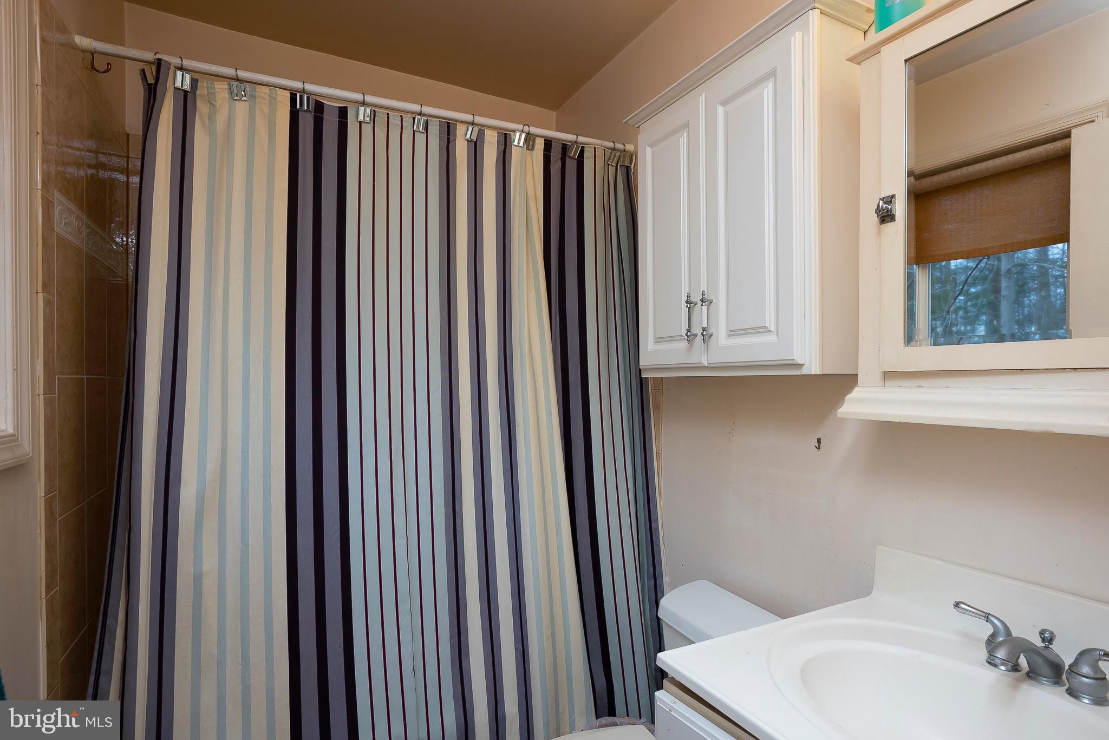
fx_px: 585
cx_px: 554
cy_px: 370
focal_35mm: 19
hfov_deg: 86.9
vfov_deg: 64.6
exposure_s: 1/60
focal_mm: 19
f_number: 8
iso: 400
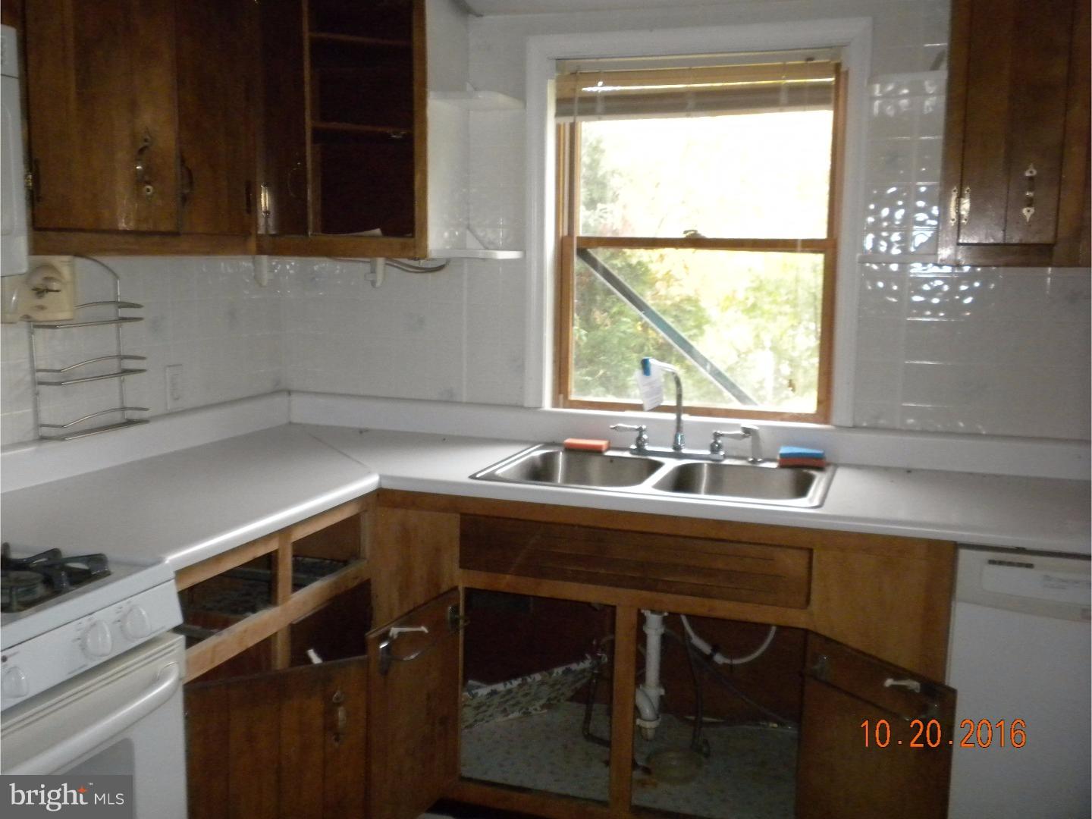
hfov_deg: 50.1
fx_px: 1167
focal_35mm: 37
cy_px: 410
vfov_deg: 38.7
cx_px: 546
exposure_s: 1/40.8
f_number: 3.5
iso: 400
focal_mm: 6.6
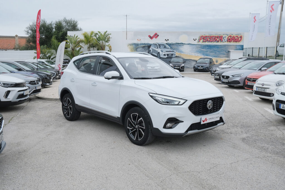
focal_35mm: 34
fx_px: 269
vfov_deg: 38.9
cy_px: 95
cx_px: 142
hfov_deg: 55.8
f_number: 9
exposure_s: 1/250
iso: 500
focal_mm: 22.8
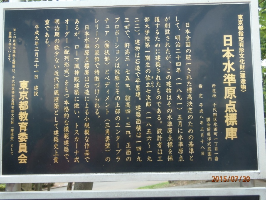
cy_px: 100
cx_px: 133
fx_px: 323
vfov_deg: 34.3
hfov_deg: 44.8
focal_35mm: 42
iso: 64
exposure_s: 1/40
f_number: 3.6
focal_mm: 7.8
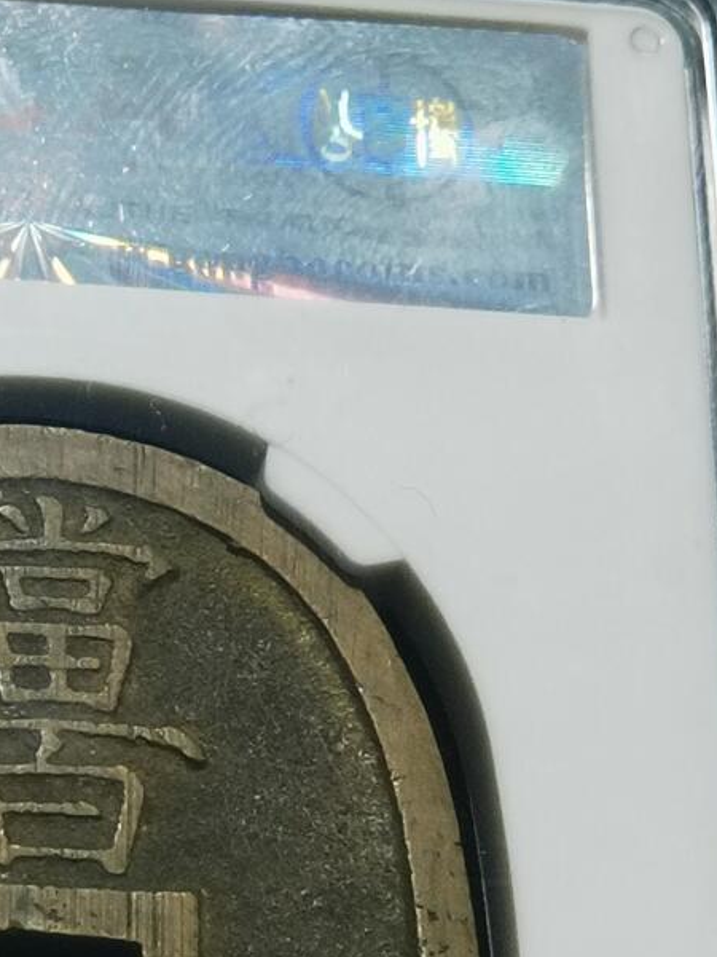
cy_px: 868
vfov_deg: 11.1
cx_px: 127
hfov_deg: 8.4
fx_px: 4888
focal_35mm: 177
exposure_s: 1/100
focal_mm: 6.67
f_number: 1.9
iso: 100
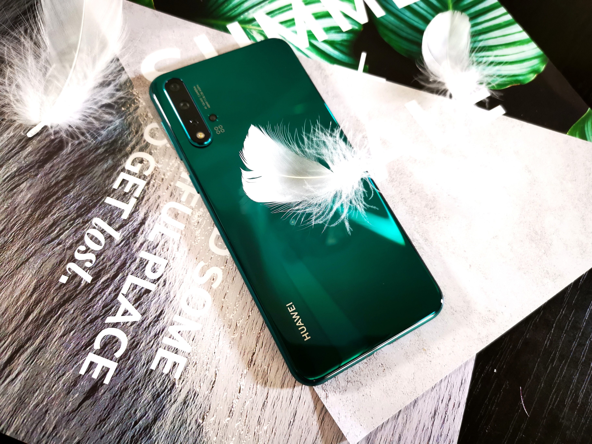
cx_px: 296
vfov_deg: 51.4
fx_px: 462
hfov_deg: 65.3
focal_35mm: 27
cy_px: 222
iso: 320
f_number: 1.8
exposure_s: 1/100
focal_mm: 3.95
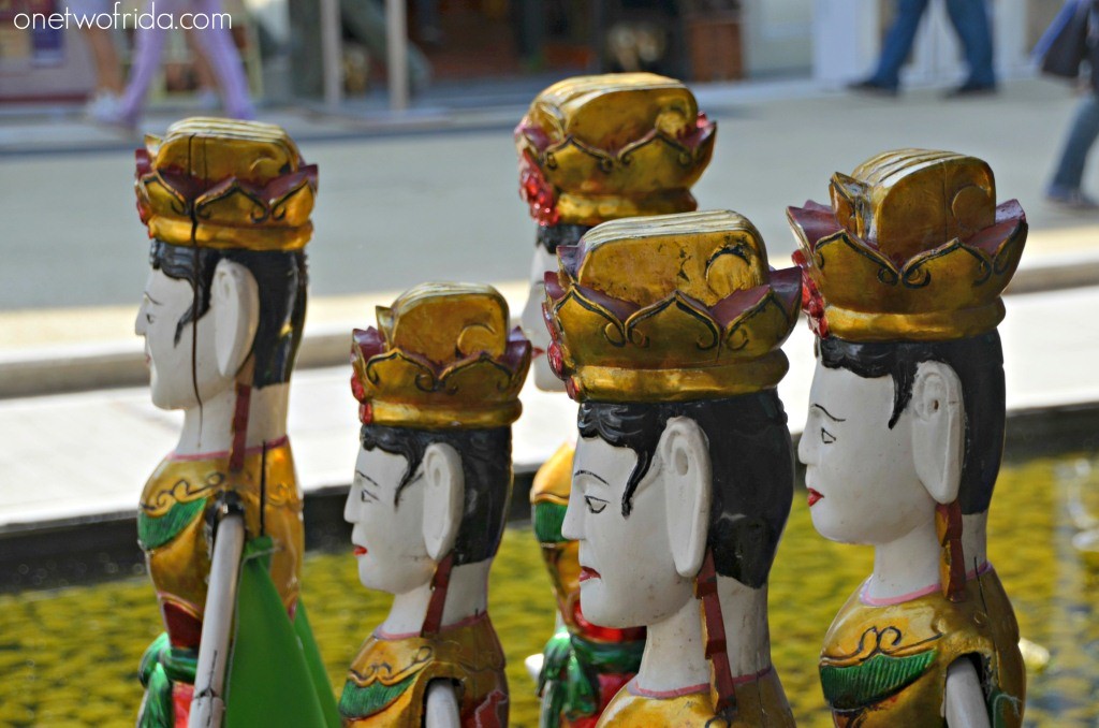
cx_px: 550
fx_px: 3198
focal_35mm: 105
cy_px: 364
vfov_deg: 13.0
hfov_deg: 19.5
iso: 200
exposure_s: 1/640
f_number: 6.3
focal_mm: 70
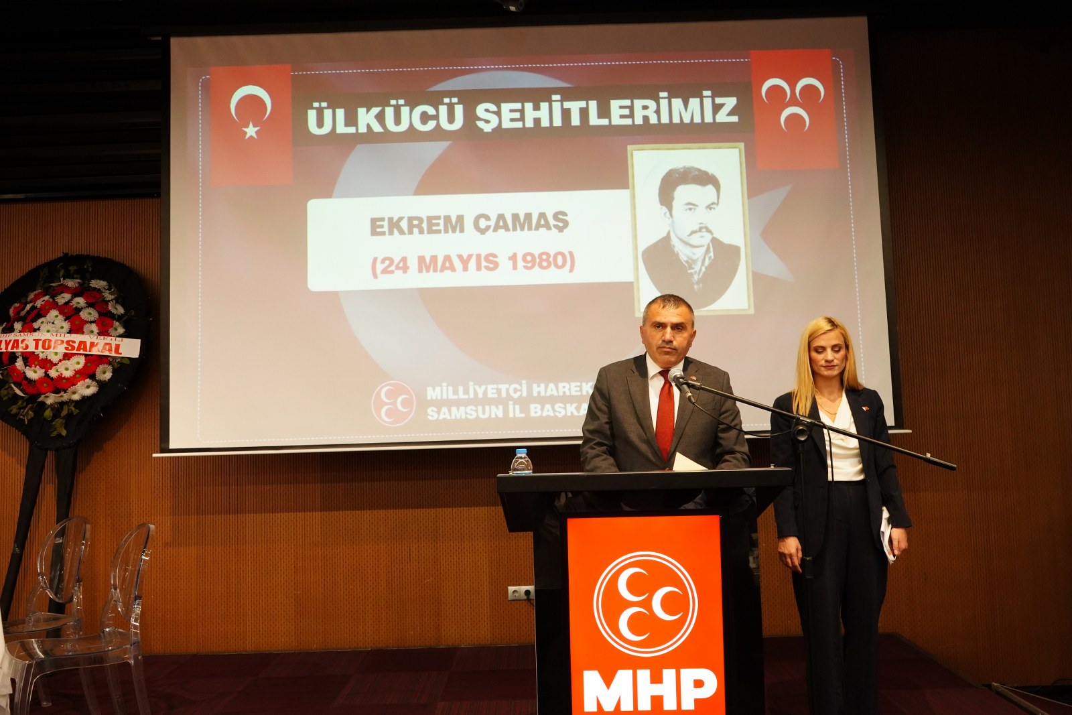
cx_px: 536
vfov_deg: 46.4
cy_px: 358
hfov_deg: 65.5
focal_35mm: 28
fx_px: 834
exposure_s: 1/125
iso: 5000
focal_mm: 28
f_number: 5.6
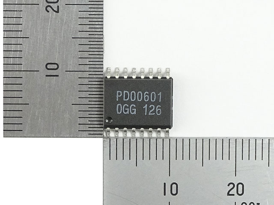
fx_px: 396
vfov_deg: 29.1
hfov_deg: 38.2
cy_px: 102
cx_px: 137
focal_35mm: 50
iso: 160
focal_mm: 8.51
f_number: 4.5
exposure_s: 1/50
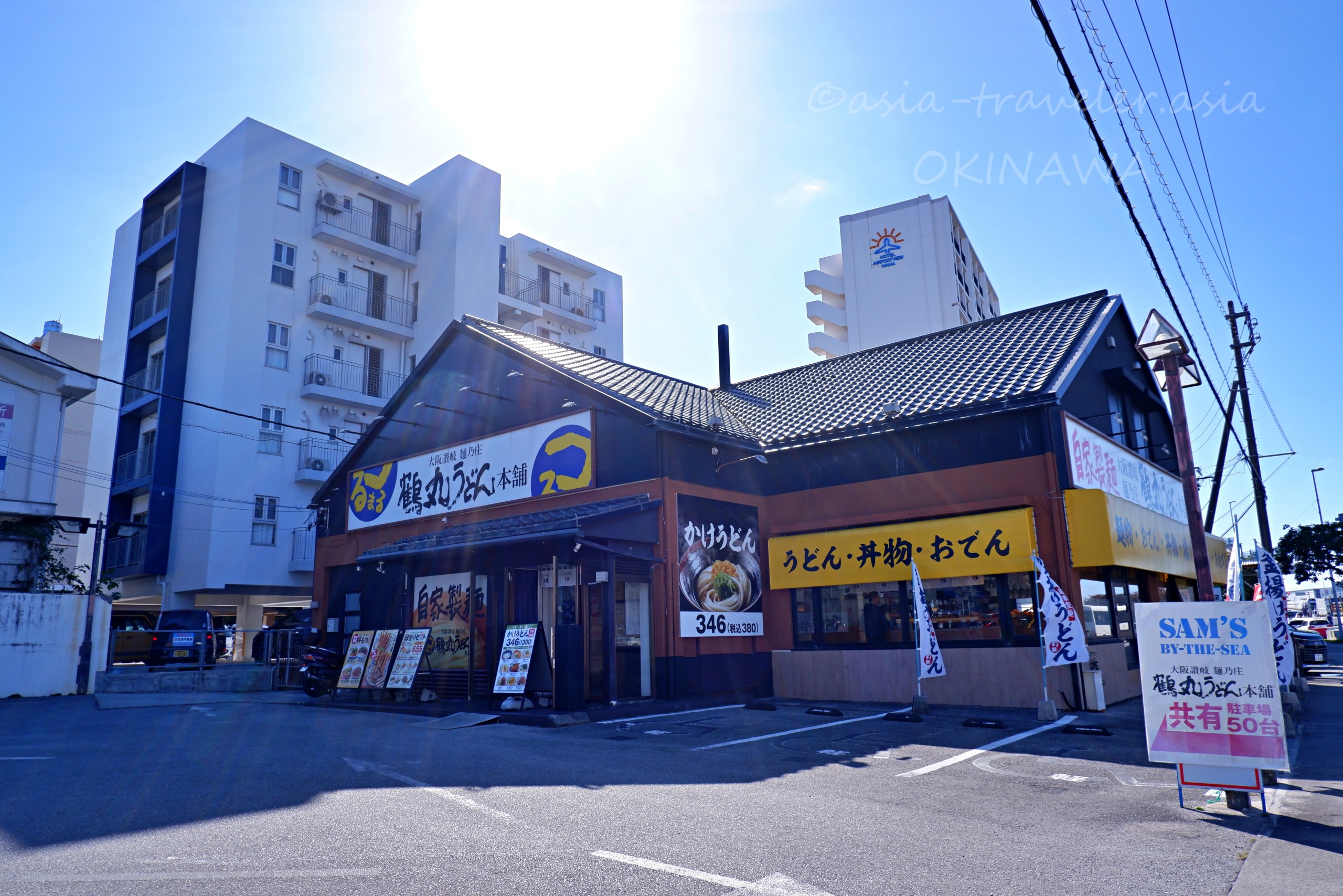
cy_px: 448
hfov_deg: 76.1
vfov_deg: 55.1
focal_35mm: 23
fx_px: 858
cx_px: 672
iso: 200
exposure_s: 1/350
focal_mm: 15
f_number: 8
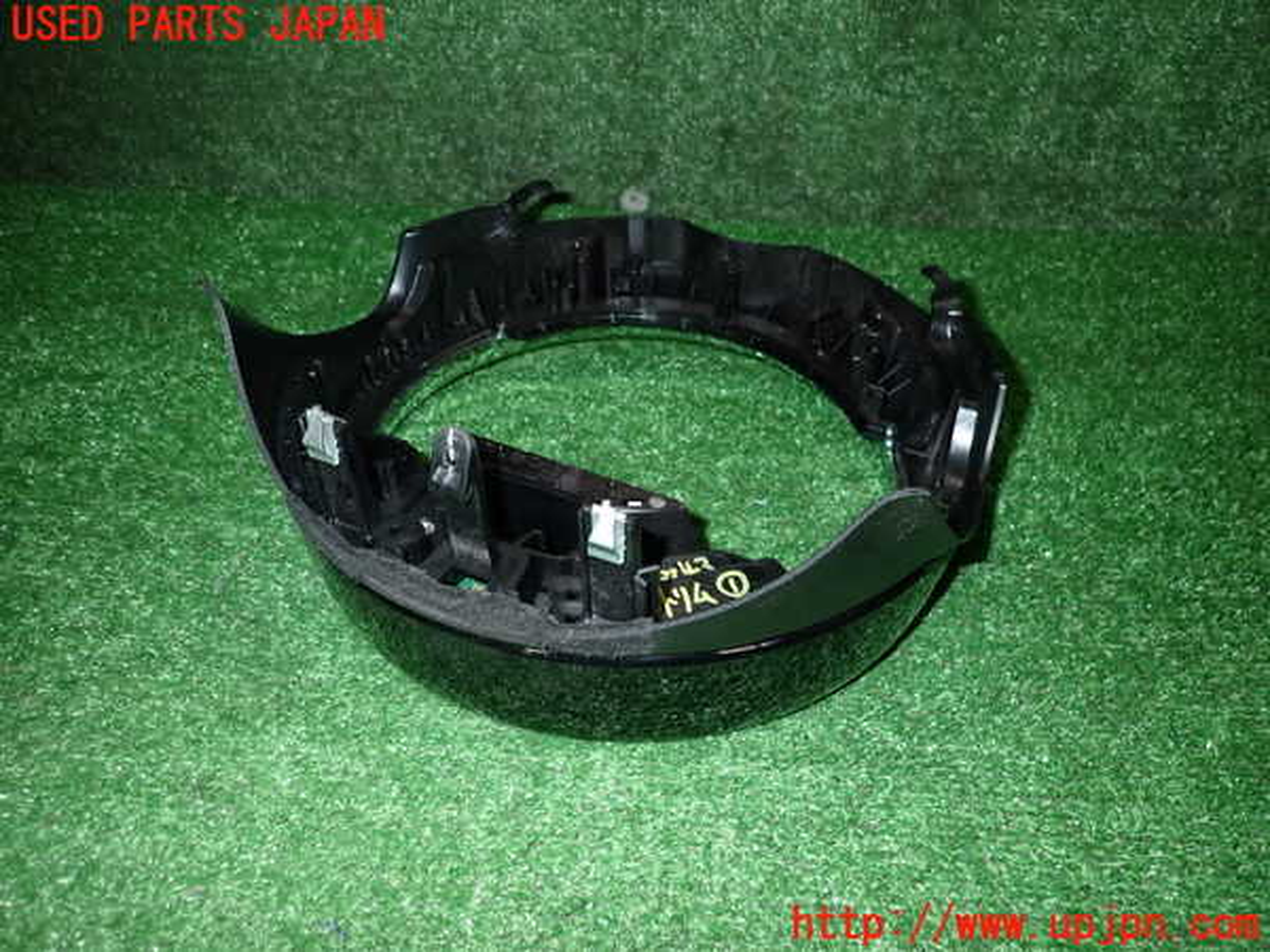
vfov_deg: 54.9
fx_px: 917
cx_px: 635
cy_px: 476
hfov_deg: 69.4
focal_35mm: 25
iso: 320
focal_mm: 4.5
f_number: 5.6
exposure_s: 1/30
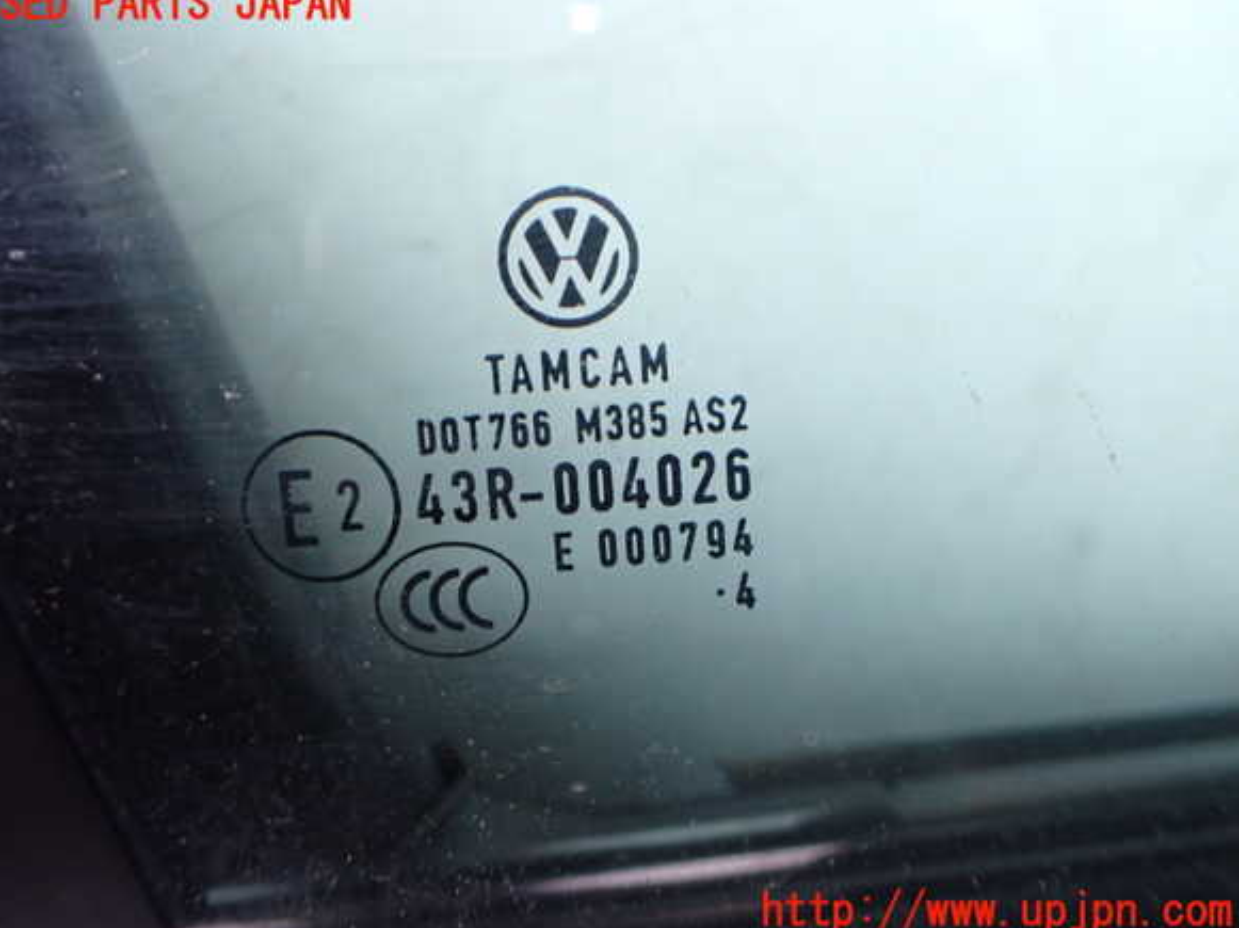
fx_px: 1109
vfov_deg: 45.4
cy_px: 459
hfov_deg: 58.4
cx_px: 604
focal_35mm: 31
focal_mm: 5.4
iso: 400
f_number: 2.3
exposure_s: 1/125
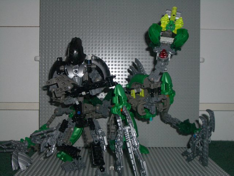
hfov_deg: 38.9
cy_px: 88
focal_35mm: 49
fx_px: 331
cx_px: 117
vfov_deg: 29.7
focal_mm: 8.2
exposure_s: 1/60
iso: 100
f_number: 3.1
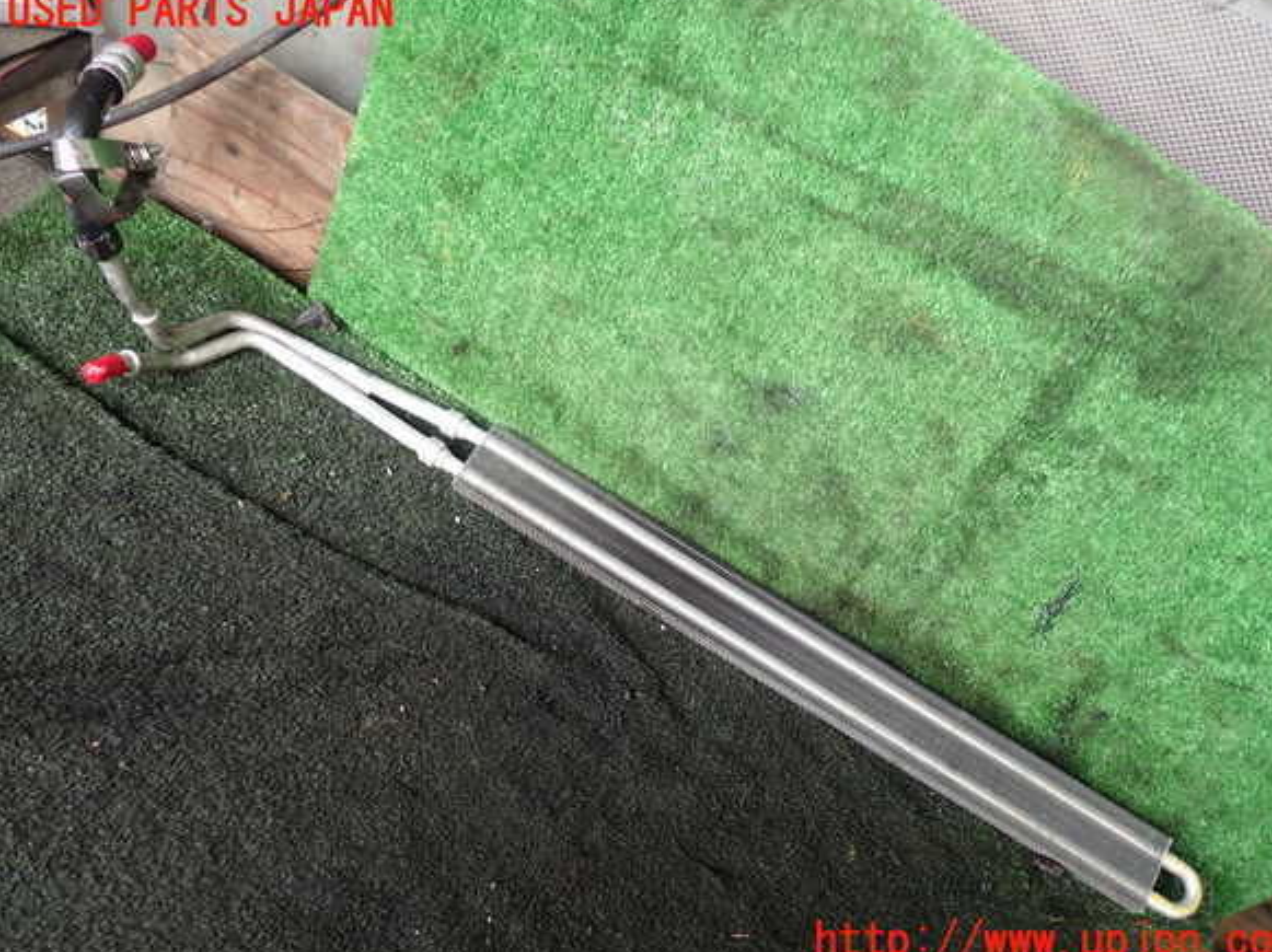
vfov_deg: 45.4
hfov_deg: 58.4
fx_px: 1138
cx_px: 652
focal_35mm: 31
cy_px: 477
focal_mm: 5.4
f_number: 2.3
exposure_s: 1/60
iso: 160
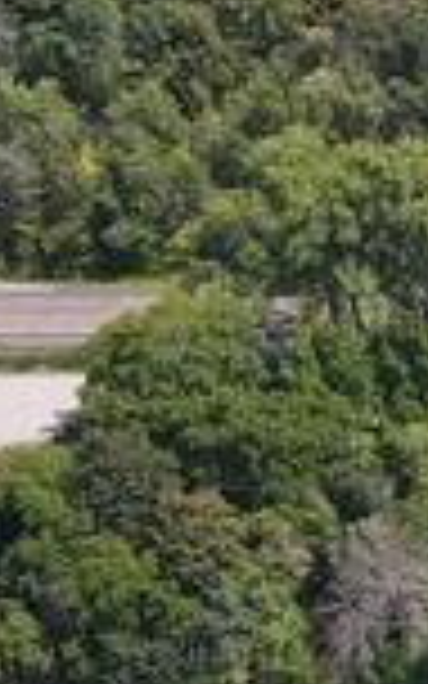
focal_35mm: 171
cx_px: 1343
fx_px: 3191
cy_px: 108
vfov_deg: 12.2
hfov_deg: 6.8
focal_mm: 4.5
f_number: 2.8
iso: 100
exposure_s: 1/400
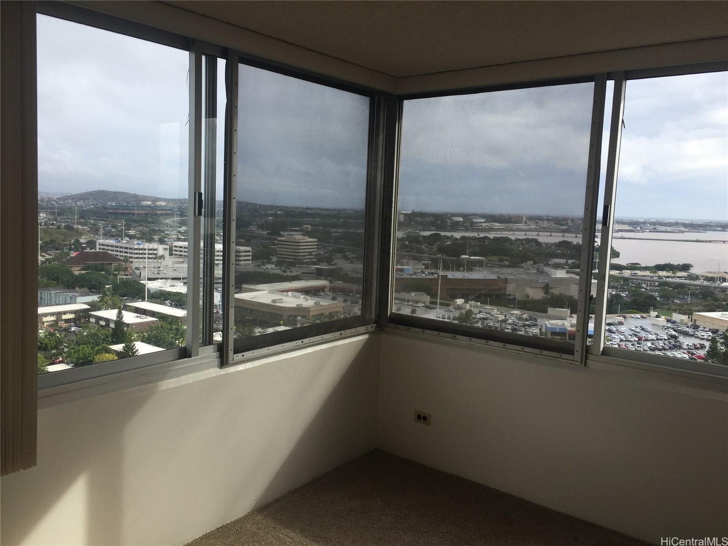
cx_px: 364
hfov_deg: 61.7
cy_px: 273
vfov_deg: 48.2
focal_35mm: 29
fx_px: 610
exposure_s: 1/1014
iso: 32
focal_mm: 4.15
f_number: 2.2
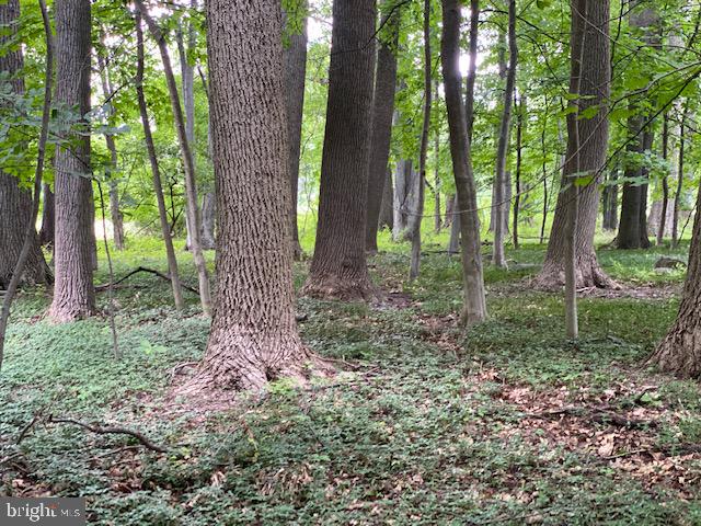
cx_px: 350
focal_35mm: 52
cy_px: 263
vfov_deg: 28.0
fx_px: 1053
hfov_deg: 36.8
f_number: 2
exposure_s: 1/70
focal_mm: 6
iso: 250
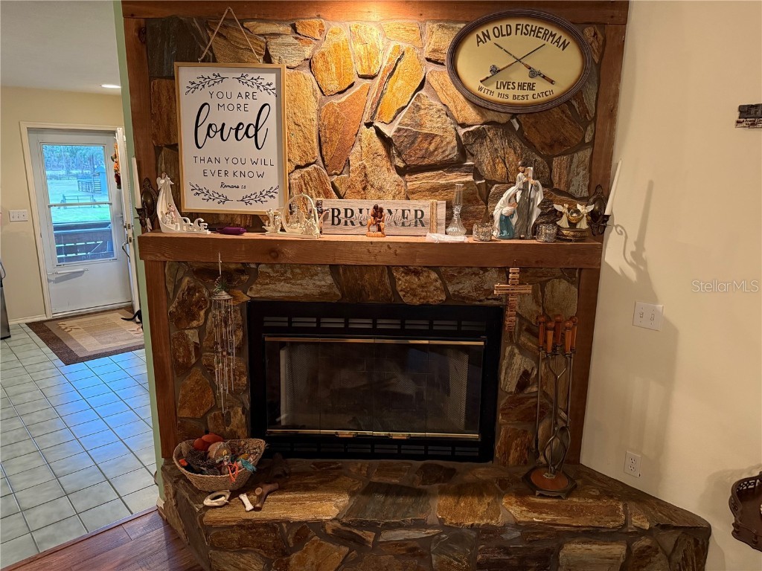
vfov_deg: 56.8
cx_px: 381
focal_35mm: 24
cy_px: 286
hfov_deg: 71.6
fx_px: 528
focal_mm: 6.76
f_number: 1.78
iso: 640
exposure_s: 1/60
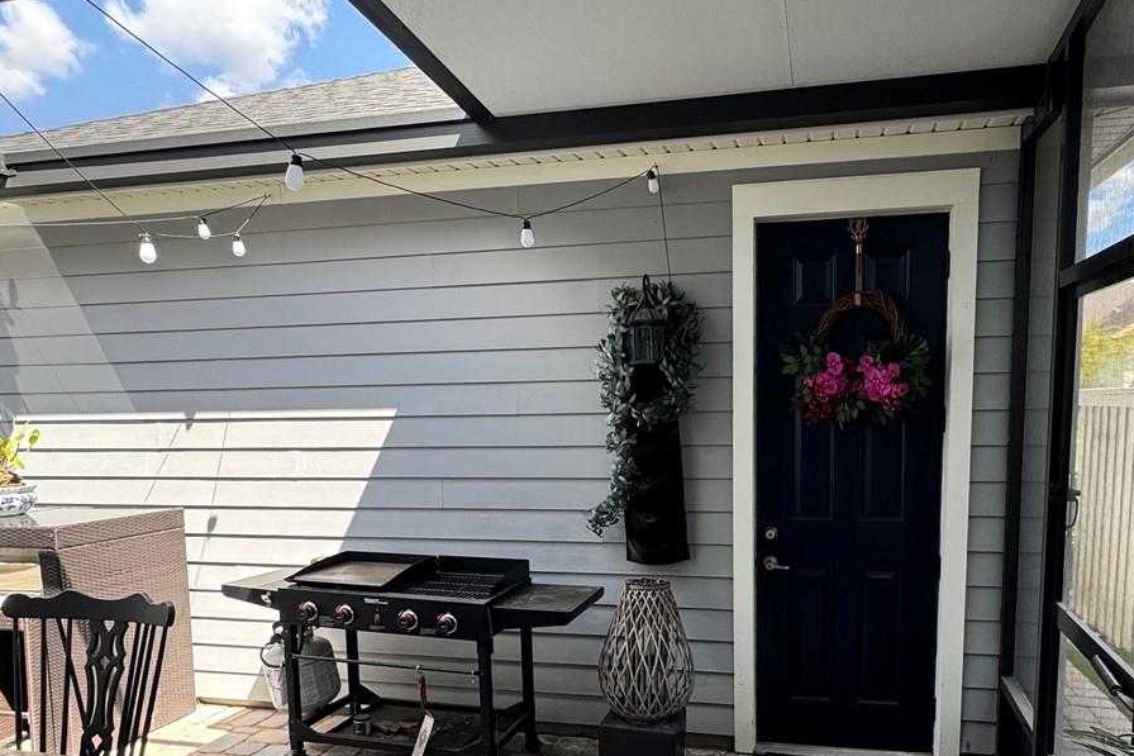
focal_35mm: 26
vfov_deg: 48.7
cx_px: 647
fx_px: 819
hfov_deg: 69.1
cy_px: 501
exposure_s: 1/99
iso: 64
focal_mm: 2.22
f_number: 2.2
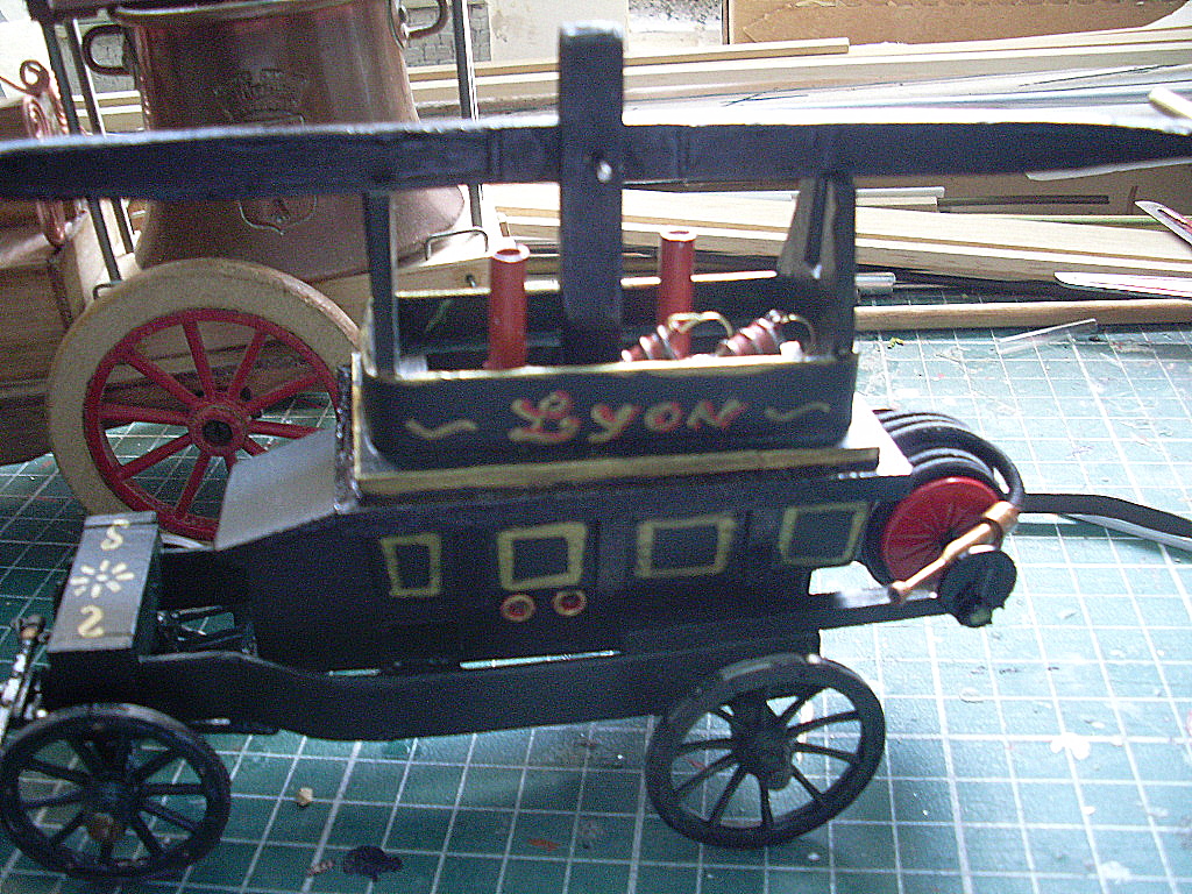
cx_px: 596
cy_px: 447
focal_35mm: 38
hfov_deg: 49.0
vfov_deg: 37.7
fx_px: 1309
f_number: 3
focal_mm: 6.3
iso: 200
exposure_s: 1/15
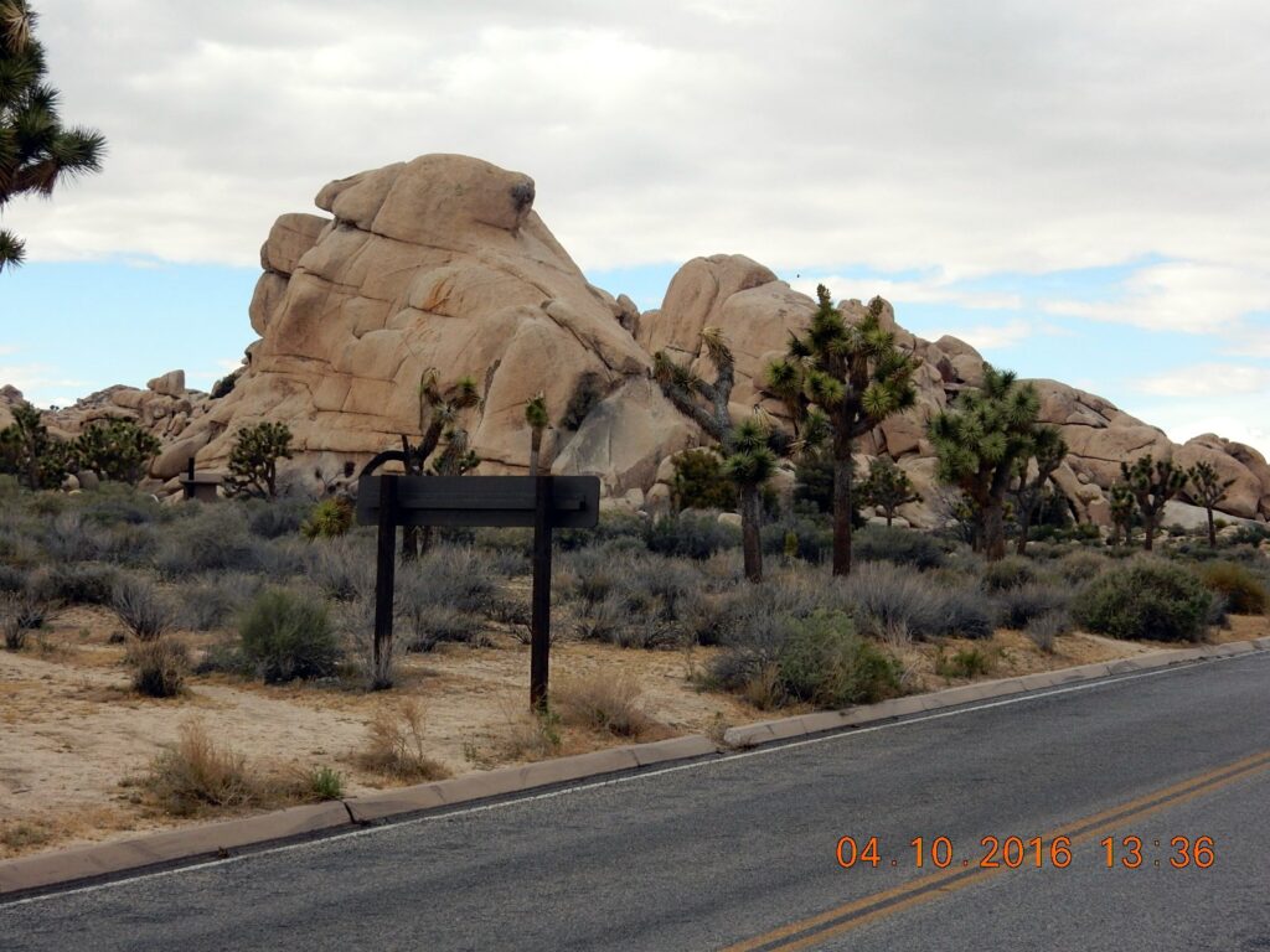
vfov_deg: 24.4
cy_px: 476
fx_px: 2201
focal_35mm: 60
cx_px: 635
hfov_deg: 32.2
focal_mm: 10.7
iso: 125
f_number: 4.5
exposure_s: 1/640
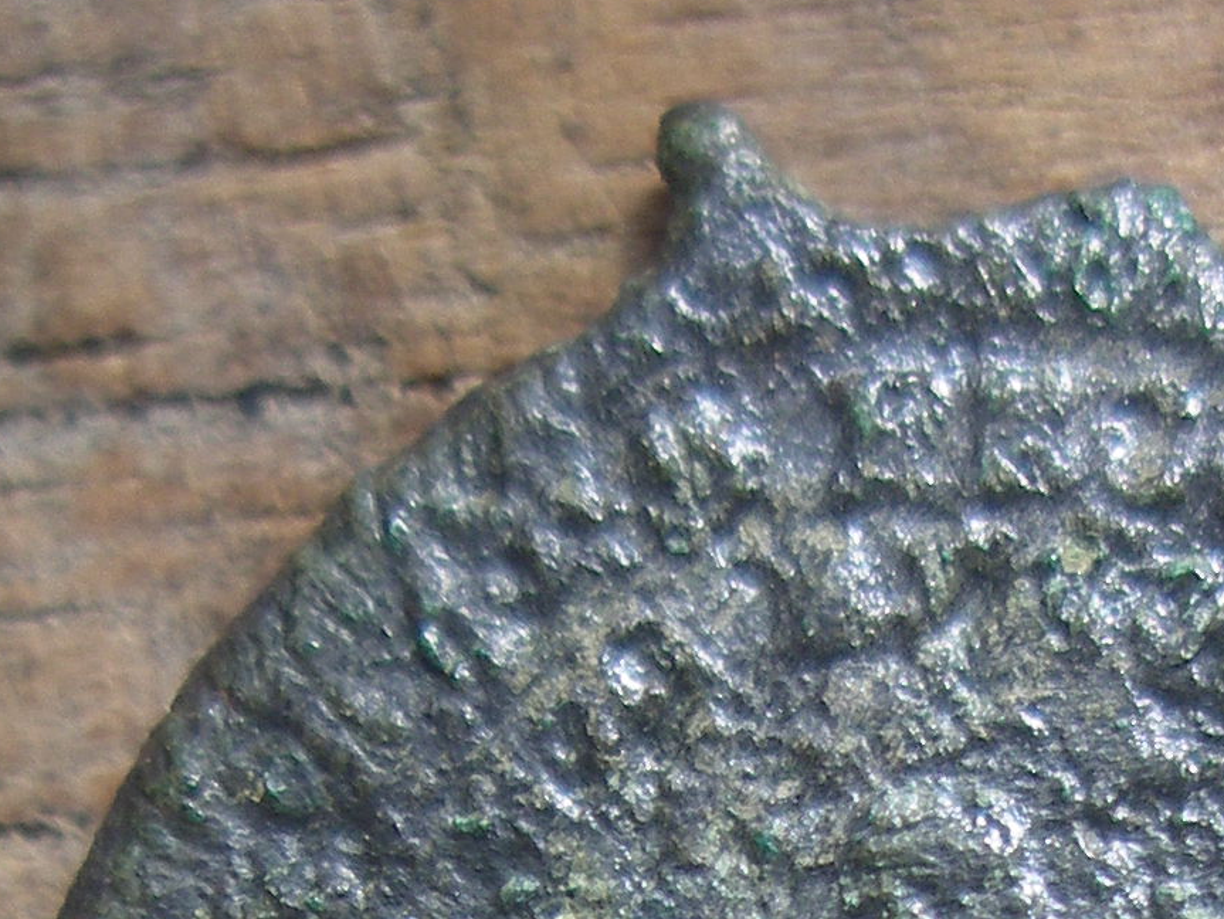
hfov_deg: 15.0
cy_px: 1550
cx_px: 813
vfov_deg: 10.7
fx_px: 4634
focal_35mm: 131
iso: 80
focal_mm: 7.8
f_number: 3
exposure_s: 1/160
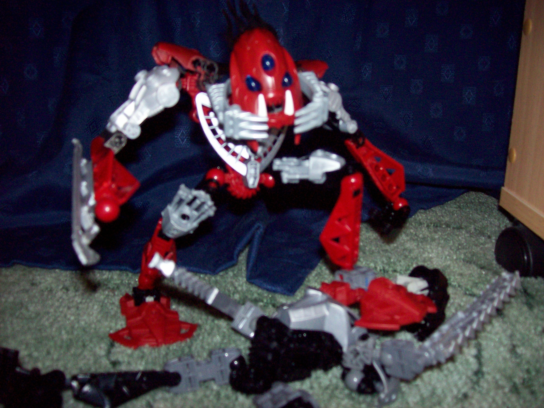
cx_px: 272
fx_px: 566
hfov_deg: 51.4
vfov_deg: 39.6
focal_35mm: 36
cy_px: 204
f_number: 2.7
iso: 140
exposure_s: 1/64
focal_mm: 6
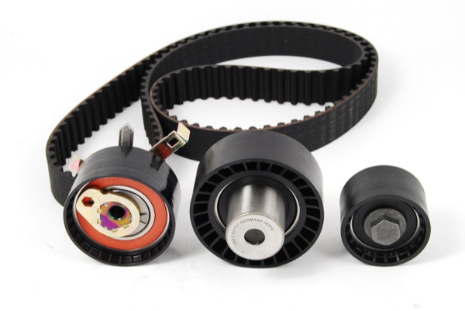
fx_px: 931
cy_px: 156
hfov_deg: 28.1
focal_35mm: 72
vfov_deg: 19.0
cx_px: 232
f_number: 16
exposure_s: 1/2
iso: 100
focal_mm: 48
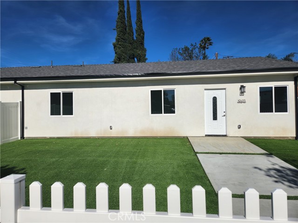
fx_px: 198
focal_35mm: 23
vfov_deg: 58.9
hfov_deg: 73.9
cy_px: 112
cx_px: 149
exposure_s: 1/5214
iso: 20
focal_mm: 5.4
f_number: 1.8
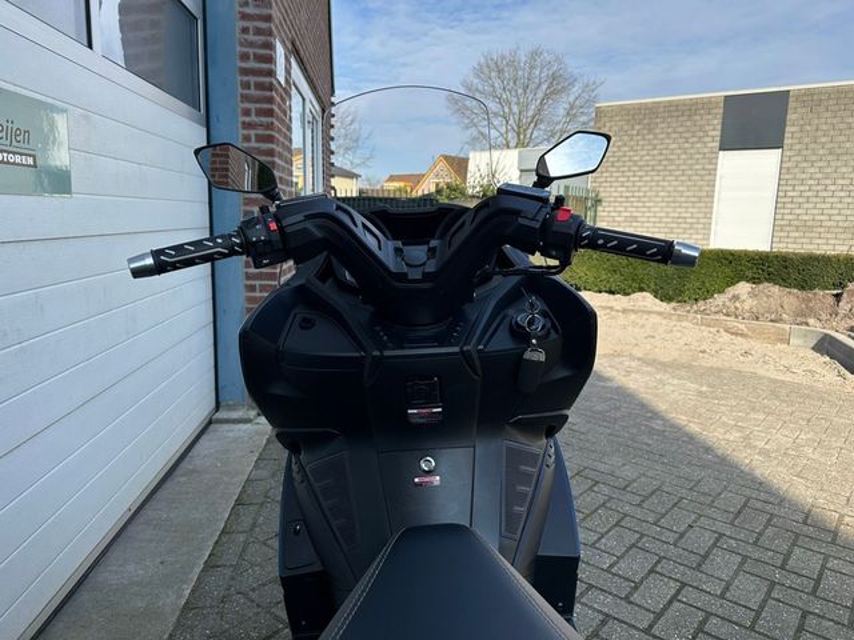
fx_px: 592
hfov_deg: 71.6
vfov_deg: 56.8
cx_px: 427
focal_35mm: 24
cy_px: 320
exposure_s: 1/2155
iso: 80
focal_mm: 6.86
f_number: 1.78
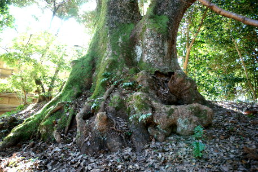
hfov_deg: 78.6
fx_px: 158
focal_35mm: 22
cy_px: 86
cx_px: 129
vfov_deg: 57.3
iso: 320
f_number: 3.5
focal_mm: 22
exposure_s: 1/40
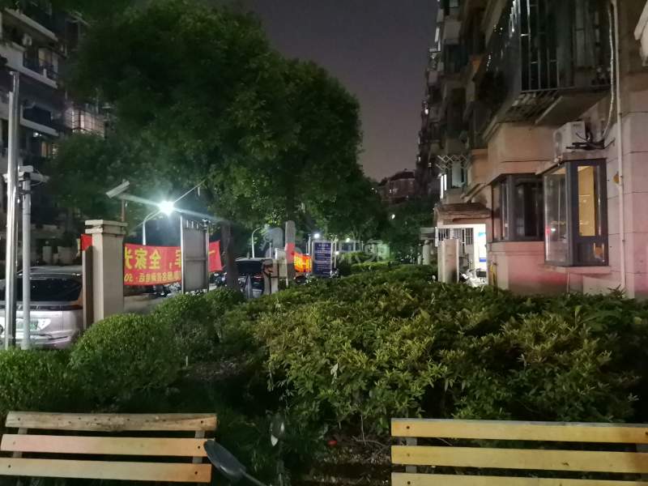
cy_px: 243
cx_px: 324
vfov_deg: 51.4
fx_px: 505
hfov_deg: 65.3
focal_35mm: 27
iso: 1250
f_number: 1.4
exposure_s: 1/20
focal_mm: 5.72
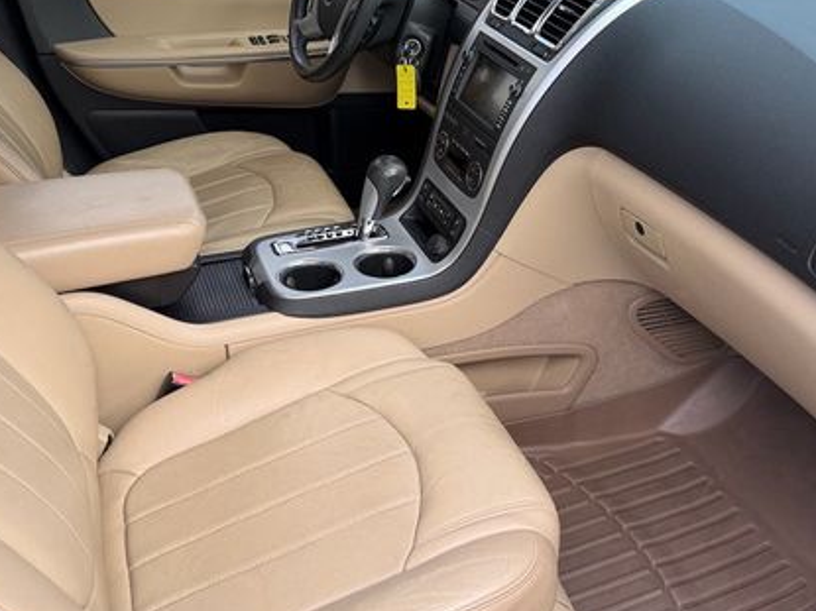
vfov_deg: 38.6
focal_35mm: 37
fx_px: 872
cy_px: 257
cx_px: 476
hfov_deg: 49.9
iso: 80
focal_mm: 6.76
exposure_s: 1/453
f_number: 1.78
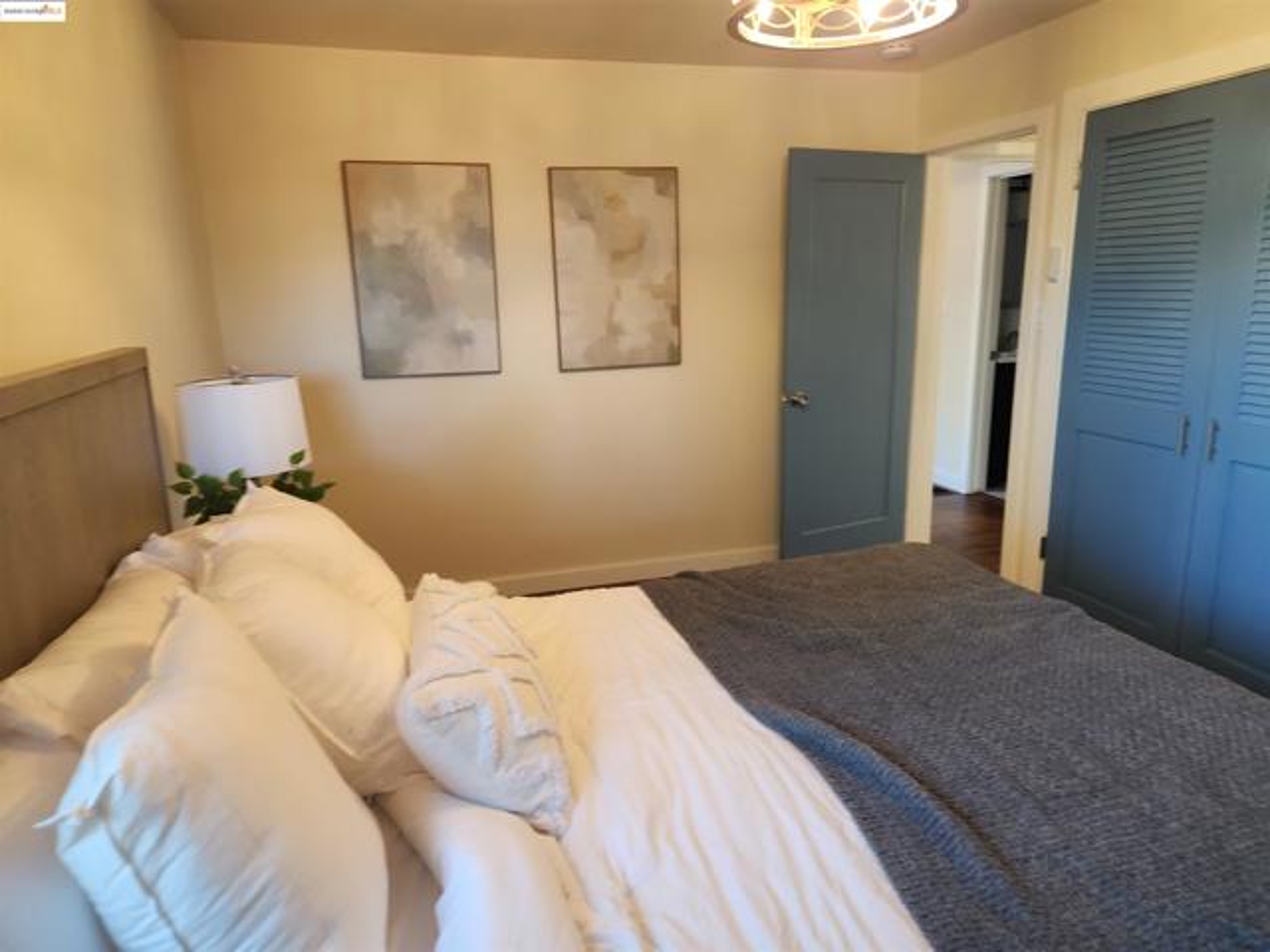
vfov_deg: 58.9
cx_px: 635
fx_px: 844
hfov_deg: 73.9
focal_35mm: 23
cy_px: 476
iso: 160
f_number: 1.8
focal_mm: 5.4
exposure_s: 1/40
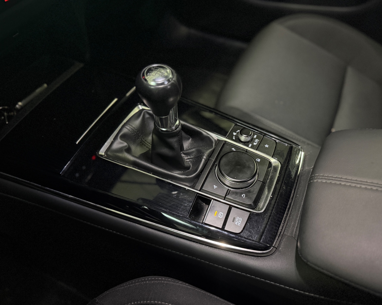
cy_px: 158
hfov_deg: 66.0
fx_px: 294
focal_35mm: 26
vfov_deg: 54.9
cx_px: 199
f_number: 1.78
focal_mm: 6.76
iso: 1250
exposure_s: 1/25
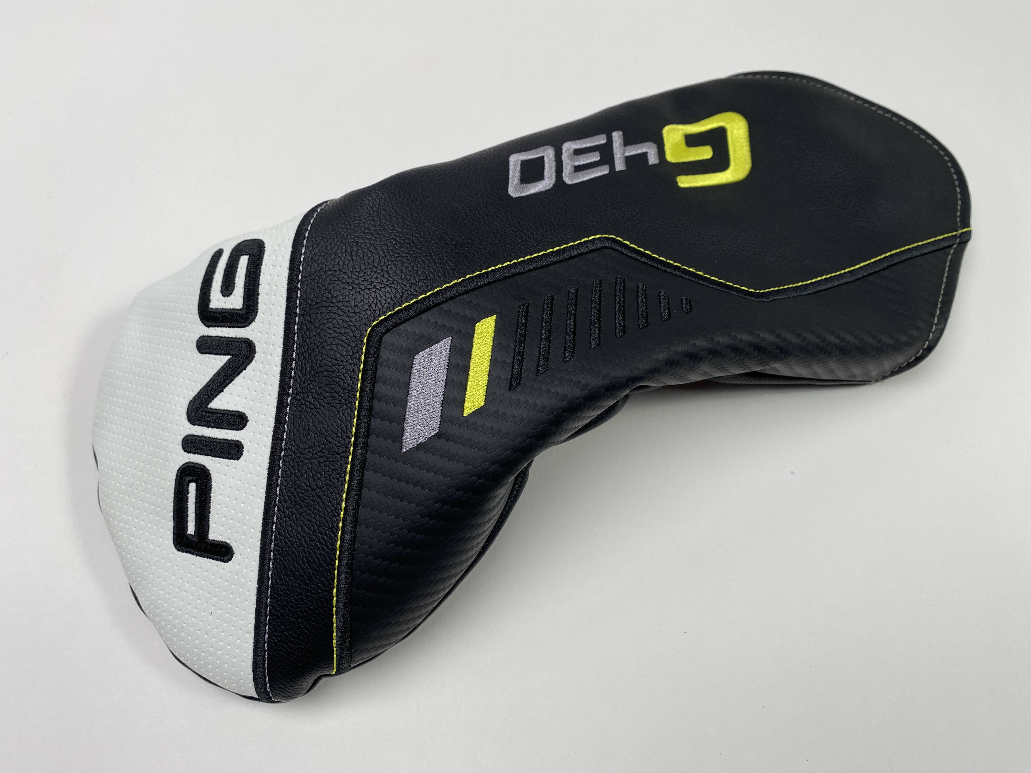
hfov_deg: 67.3
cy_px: 386
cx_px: 516
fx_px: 774
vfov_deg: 53.1
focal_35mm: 26
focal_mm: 4.25
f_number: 1.8
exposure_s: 1/287
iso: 32
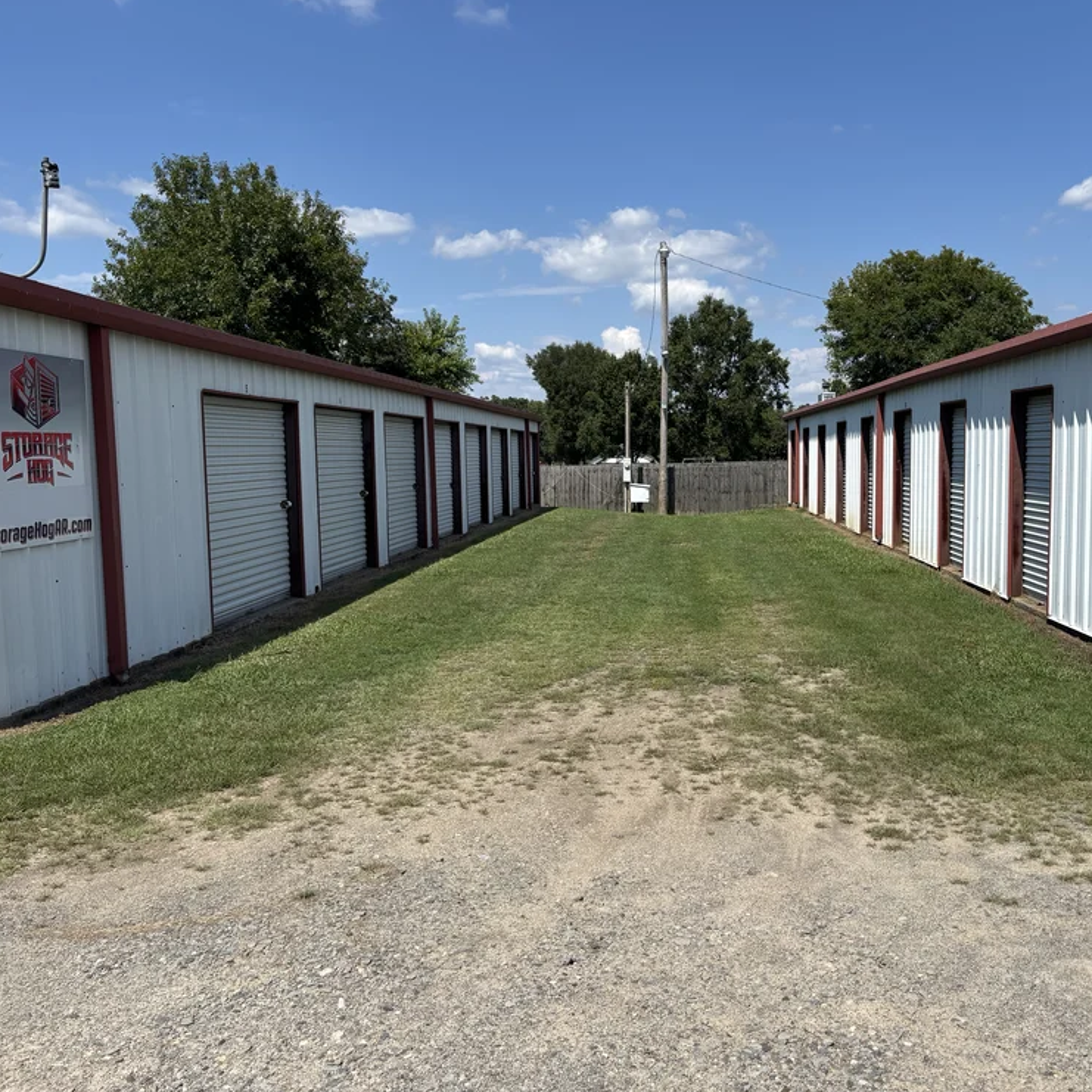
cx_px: 675
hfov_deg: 52.0
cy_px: 547
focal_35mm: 31
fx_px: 1106
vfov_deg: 52.5
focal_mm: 5.96
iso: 50
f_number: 1.6
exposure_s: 1/4255
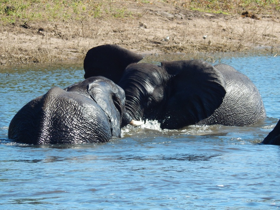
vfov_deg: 2.7
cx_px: 140
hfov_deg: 3.6
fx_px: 4409
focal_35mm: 545
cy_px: 105
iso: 125
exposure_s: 1/250
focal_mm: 97.9
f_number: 5.8
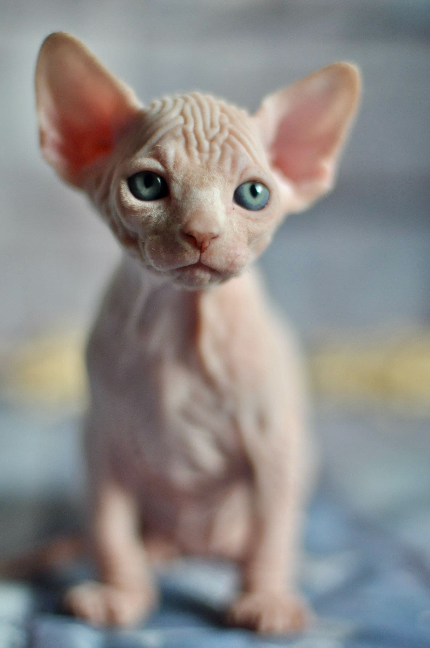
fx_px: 1347
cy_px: 324
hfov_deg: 18.1
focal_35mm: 75
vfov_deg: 27.0
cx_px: 215
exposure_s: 1/3200
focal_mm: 50
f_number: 1.4
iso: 800
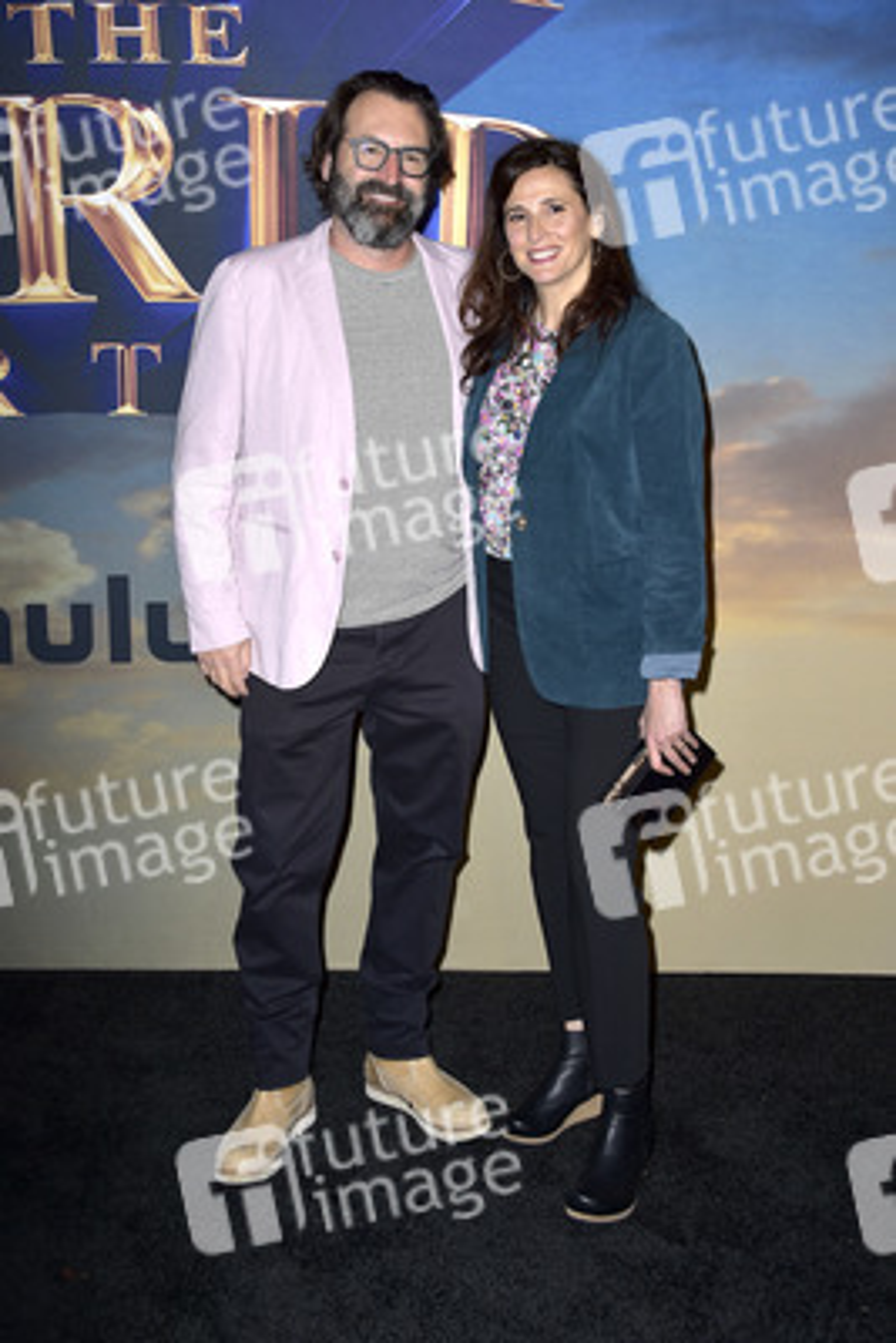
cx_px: 448
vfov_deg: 48.4
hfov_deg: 33.4
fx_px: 1492
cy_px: 672
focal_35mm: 40
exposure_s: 1/250
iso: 320
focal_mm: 40
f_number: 6.3
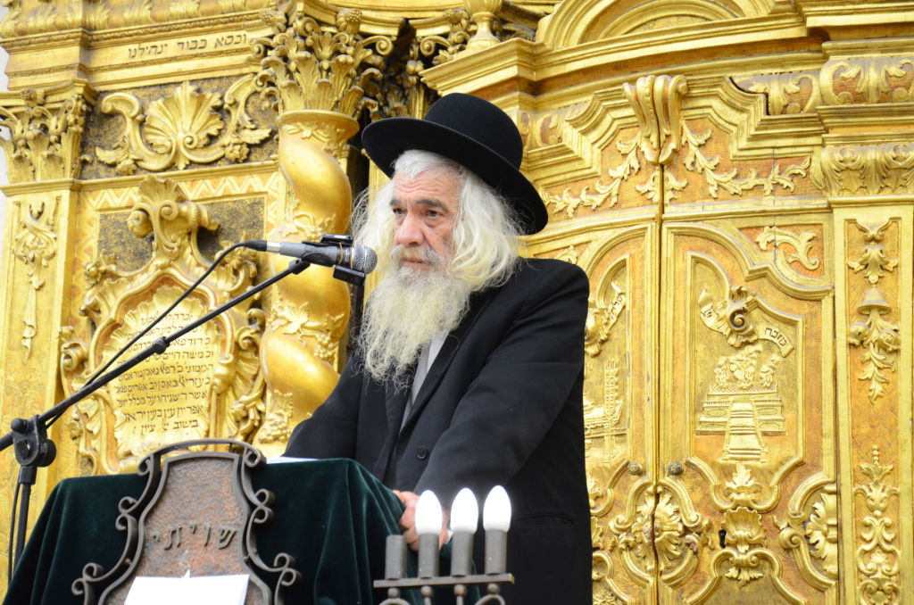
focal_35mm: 105
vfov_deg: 13.0
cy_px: 302
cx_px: 457
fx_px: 2660
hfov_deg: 19.5
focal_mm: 70
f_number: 5.6
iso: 800
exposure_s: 1/80
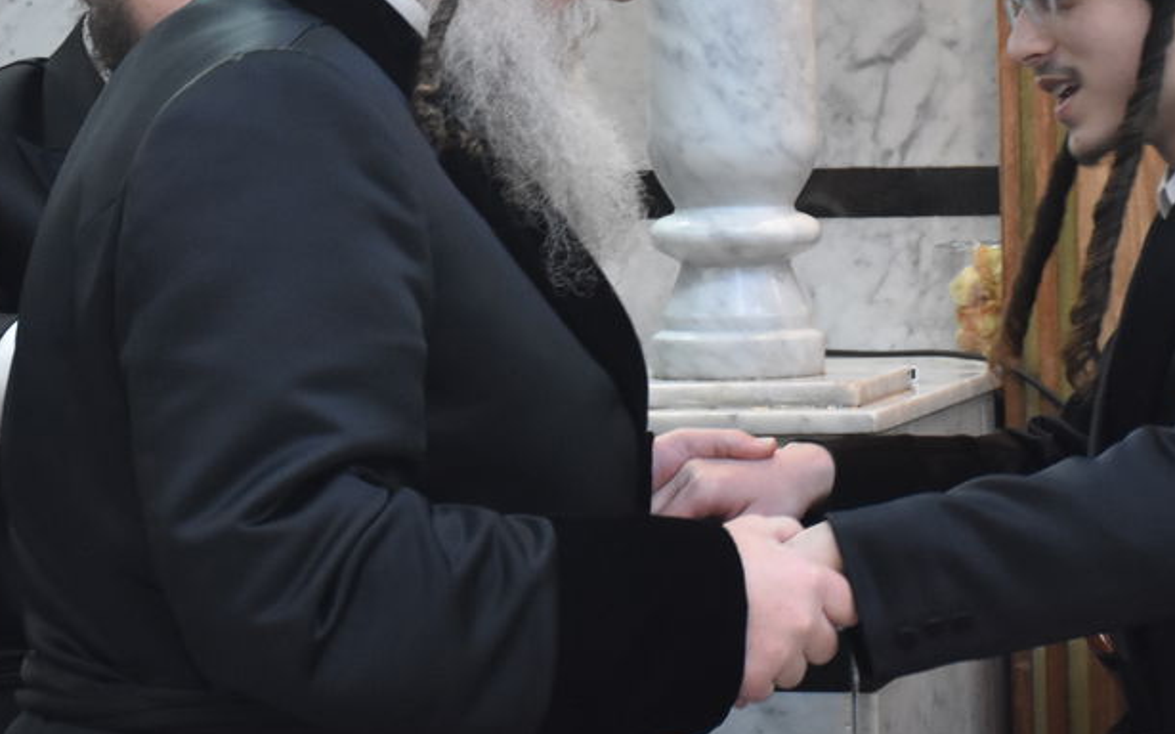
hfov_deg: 11.6
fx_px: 5794
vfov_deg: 7.2
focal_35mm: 181
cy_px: 74
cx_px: 667
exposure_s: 1/160
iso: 1600
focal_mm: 52
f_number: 6.3
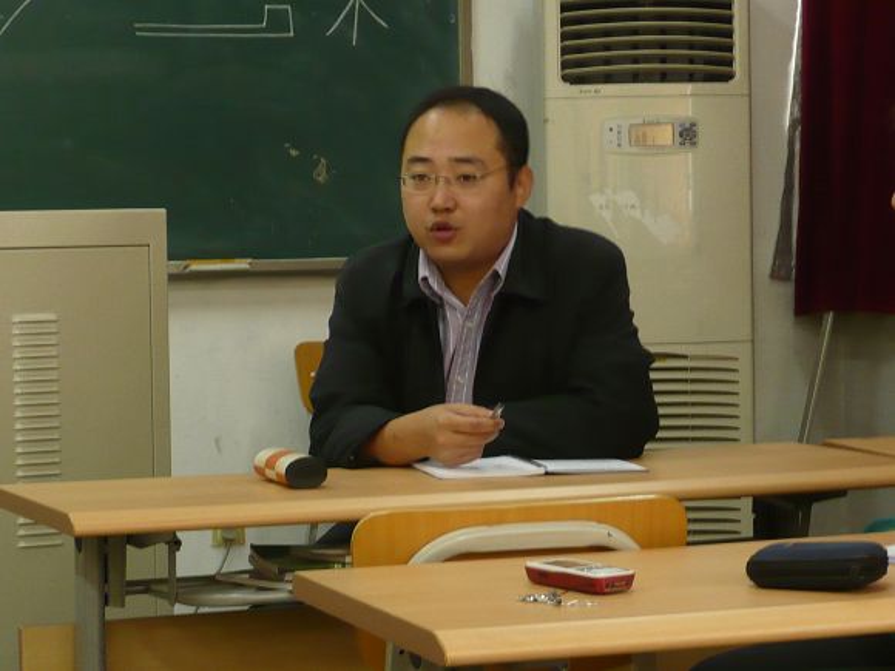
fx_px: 2611
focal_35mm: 101
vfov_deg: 14.6
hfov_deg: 19.4
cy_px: 336
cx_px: 448
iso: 200
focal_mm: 11.1
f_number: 4.5
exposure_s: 1/8
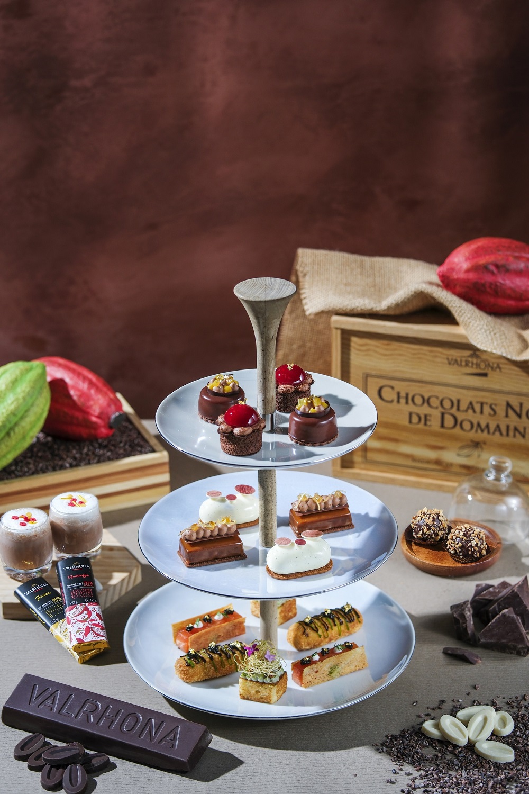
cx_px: 264
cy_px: 397
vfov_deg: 24.2
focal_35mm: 84
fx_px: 1851
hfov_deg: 16.3
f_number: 3.2
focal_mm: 56
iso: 200
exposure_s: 1/200
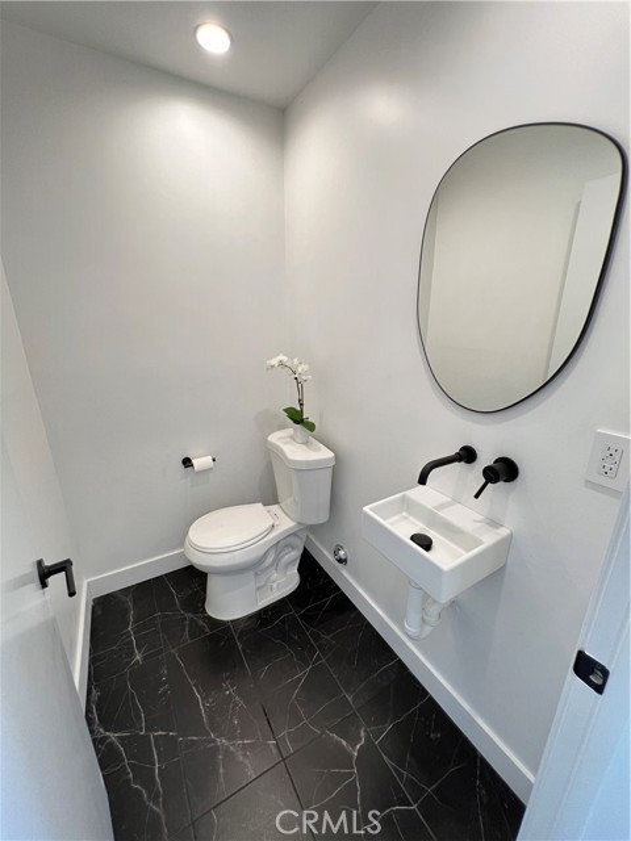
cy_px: 420
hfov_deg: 89.9
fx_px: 316
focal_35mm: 13
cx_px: 316
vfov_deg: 106.2
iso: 200
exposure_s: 1/60
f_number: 1.8
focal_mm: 1.57
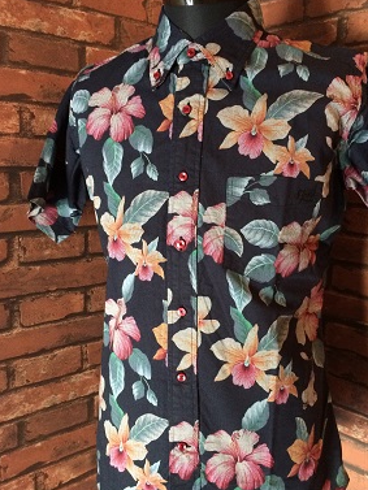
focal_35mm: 39
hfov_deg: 36.8
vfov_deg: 47.8
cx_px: 213
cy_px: 263
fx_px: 552
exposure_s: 1/17
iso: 320
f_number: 2.2
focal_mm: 4.12
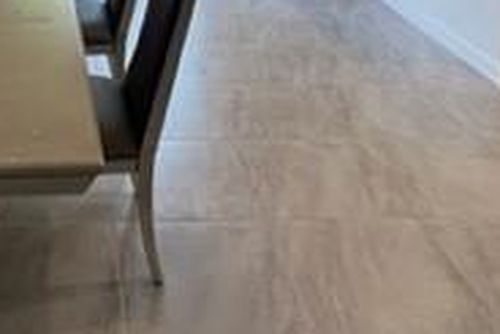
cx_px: 98
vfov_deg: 25.6
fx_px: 653
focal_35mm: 47
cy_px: -73
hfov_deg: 40.1
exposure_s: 1/120
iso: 160
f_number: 1.8
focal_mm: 1.57
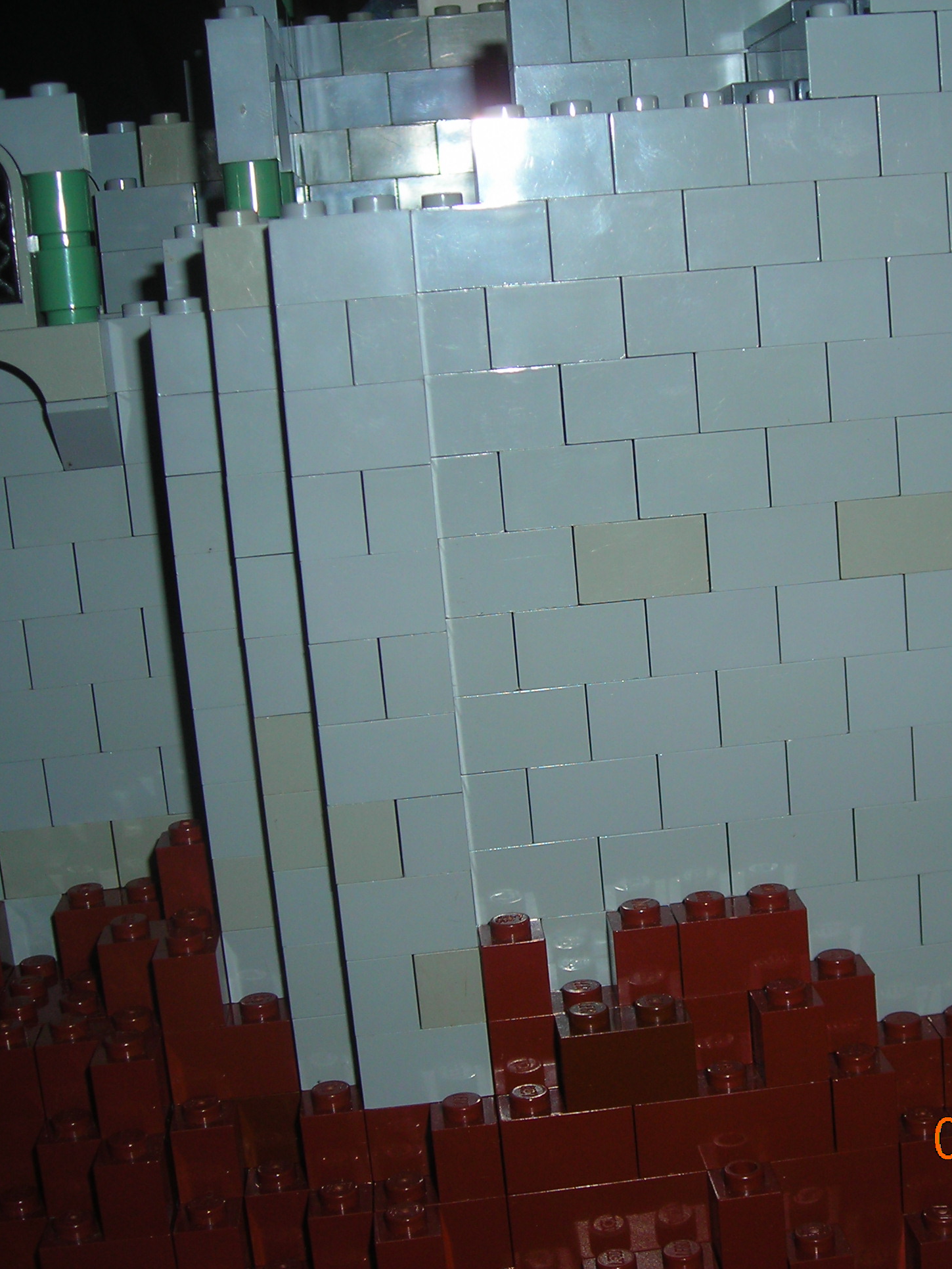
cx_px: 688
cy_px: 633
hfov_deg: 26.3
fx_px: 2017
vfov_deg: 34.9
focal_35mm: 55
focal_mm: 6.8
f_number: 6.6
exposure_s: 1/60.1
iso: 50
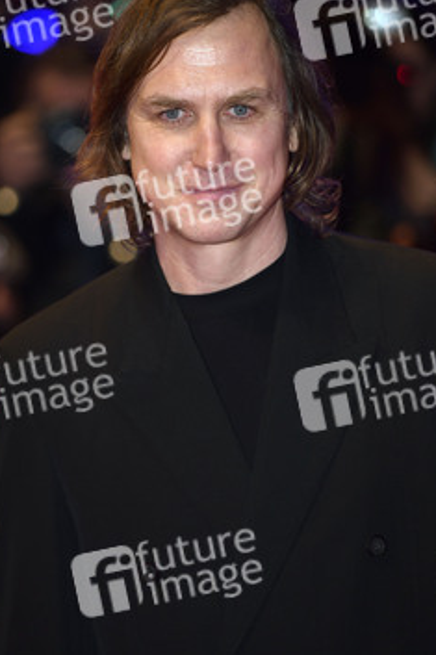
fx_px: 3909
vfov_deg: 9.6
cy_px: 295
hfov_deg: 6.4
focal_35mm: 215
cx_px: 221
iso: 800
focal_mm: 190
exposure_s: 1/640
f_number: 3.5
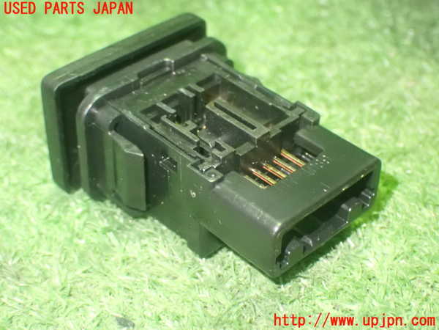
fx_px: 900
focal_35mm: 71
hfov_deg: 27.4
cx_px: 220
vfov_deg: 20.7
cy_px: 165
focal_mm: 12.73
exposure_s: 1/15
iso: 1600
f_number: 3.9
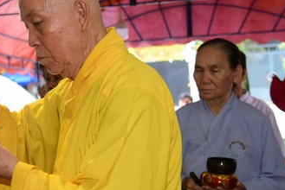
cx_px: 76
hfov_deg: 25.4
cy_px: 83
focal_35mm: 79
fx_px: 626
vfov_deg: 17.3
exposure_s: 1/60
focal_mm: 40
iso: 320
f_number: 4
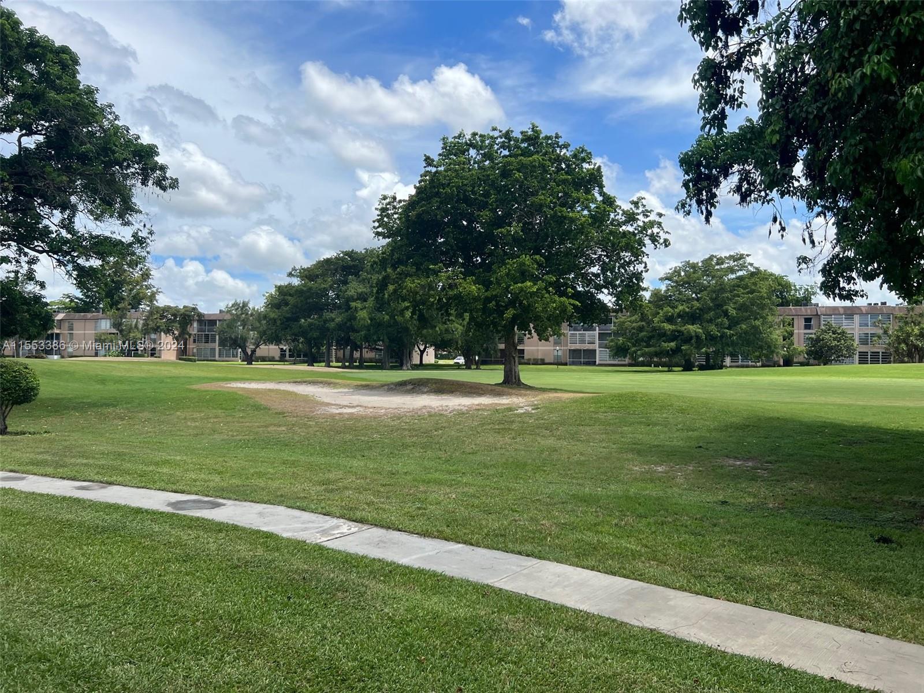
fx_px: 694
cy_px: 346
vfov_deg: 53.1
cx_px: 462
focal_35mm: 26
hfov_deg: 67.3
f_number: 1.5
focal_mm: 5.7
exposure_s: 1/4274
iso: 50
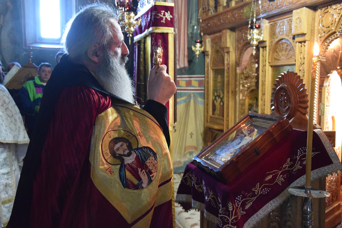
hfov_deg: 46.4
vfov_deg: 31.9
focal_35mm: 42
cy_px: 114
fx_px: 399
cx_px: 171
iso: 8000
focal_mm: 28
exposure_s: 1/50
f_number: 4
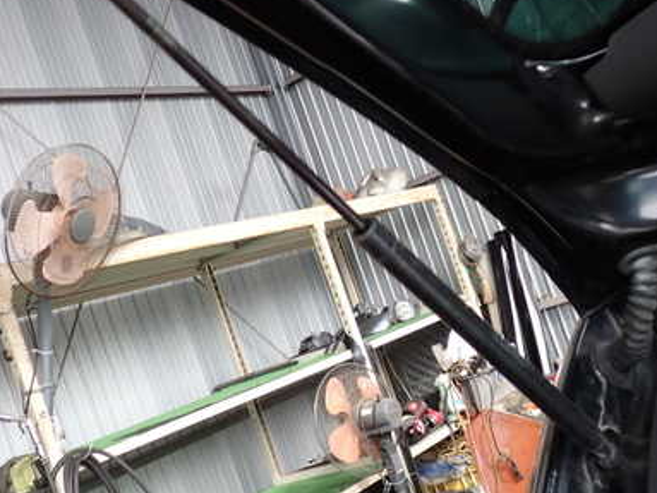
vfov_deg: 30.9
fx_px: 892
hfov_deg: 40.2
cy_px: 251
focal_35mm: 47
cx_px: 401
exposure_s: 1/80
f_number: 2.3
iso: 100
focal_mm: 5.4
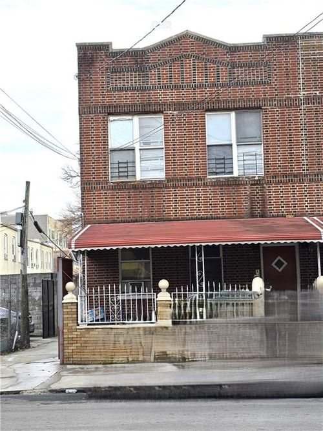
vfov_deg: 33.2
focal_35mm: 58
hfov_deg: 25.2
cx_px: 162
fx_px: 722
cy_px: 216
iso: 40
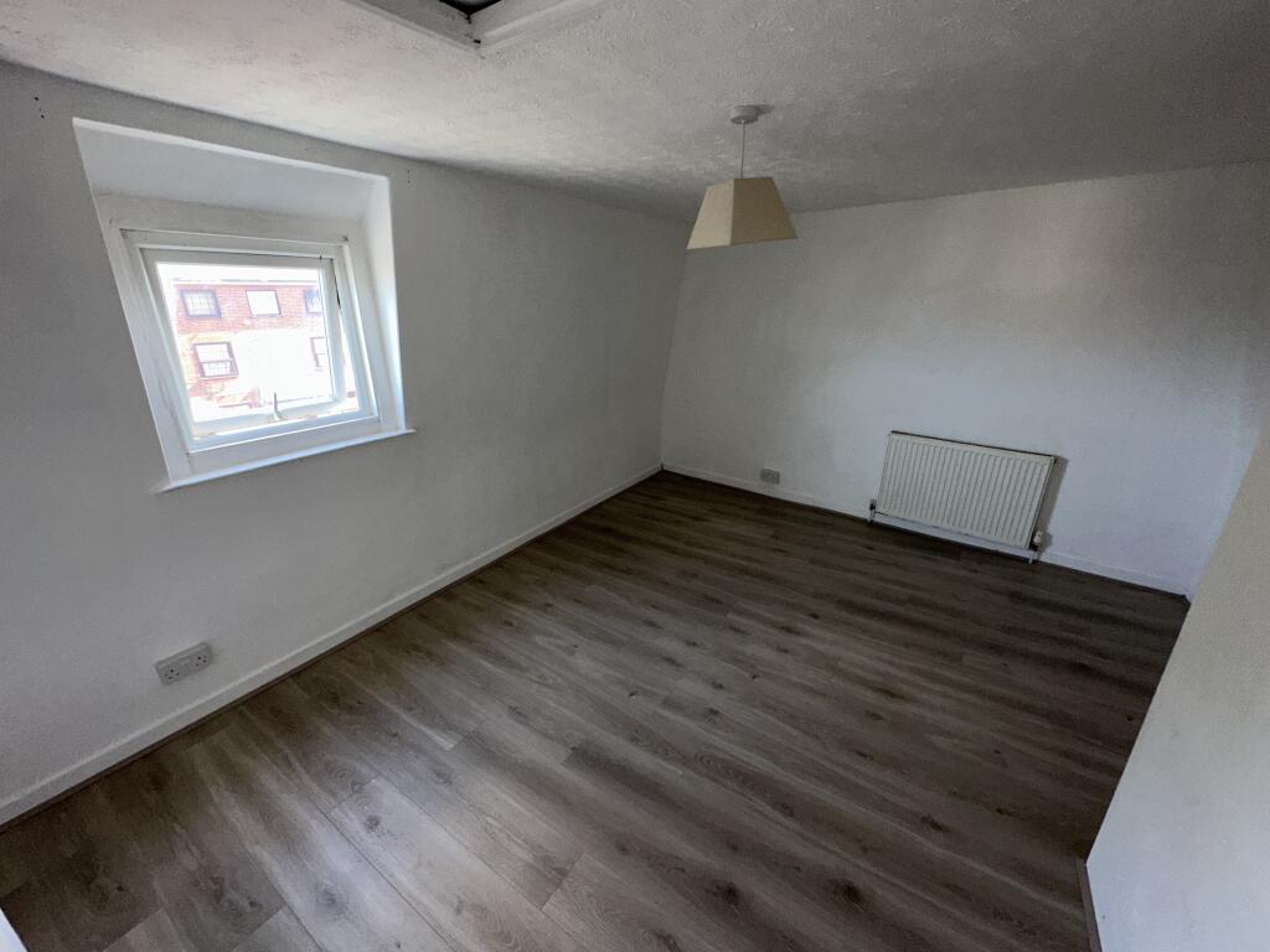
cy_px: 476
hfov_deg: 102.1
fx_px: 514
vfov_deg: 85.7
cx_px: 635
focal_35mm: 14
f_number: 2.2
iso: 80
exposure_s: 1/121
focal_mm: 2.22
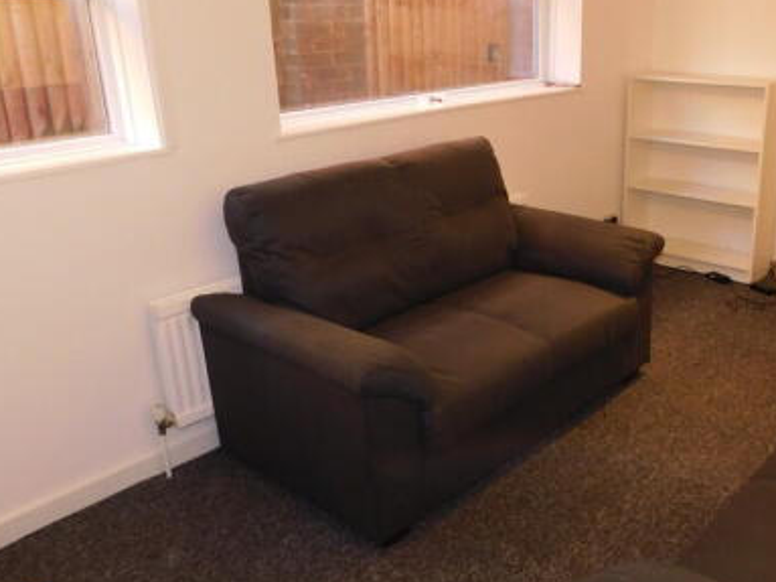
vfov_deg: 40.7
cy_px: 271
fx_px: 784
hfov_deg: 51.7
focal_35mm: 35
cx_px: 514
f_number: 3
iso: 200
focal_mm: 4
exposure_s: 1/30
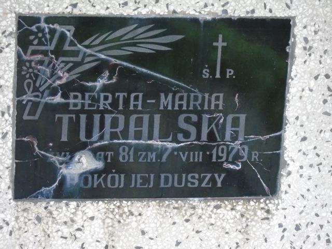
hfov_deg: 13.9
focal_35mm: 142
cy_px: 124
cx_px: 166
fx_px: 1362
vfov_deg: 10.4
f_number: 4.7
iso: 800
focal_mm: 25
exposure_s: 1/60
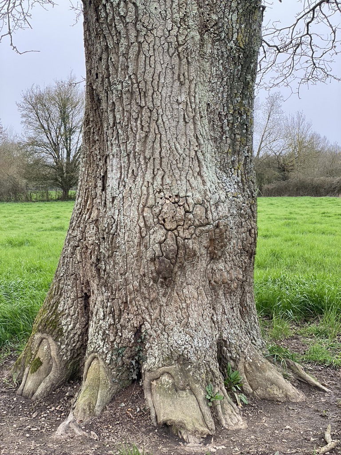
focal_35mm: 52
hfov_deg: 28.0
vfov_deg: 36.8
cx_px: 170
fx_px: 683
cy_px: 228
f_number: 2
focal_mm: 6
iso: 32
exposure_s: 1/122
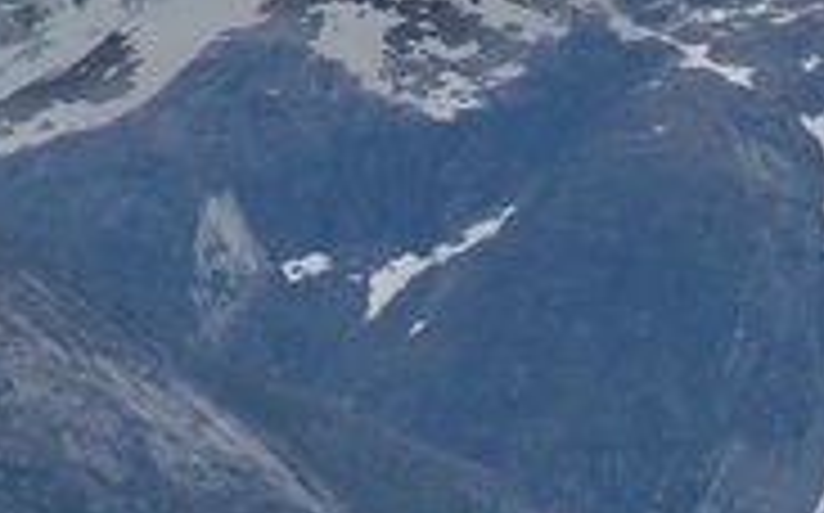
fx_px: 19183
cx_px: 1274
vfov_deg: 1.5
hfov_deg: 2.5
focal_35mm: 855
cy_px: 752
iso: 100
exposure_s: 1/250
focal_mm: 120
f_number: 8
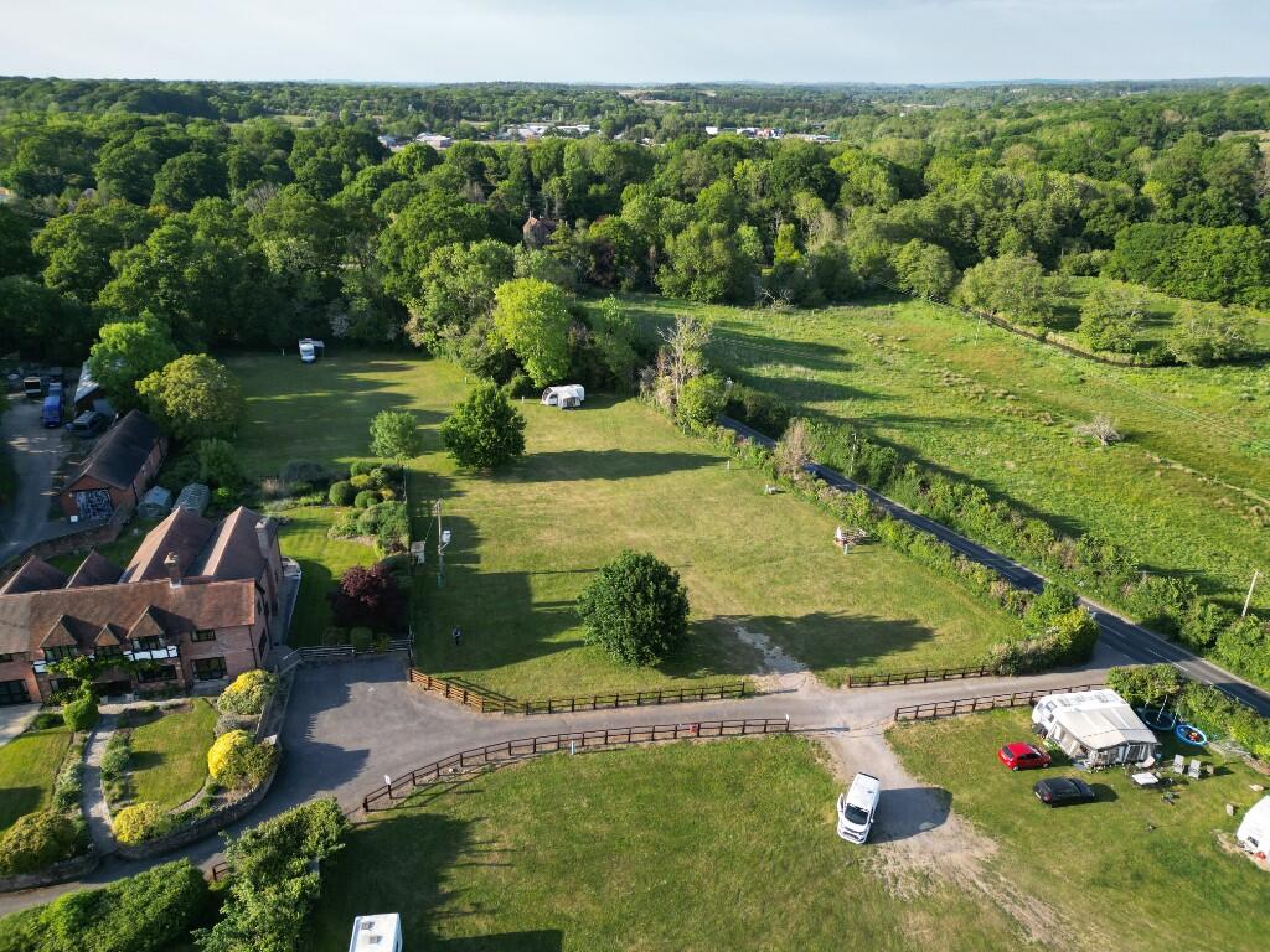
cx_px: 635
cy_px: 476
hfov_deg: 71.6
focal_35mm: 24
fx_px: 881
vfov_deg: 56.8
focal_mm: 6.72
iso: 150
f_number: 1.7
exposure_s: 1/1250
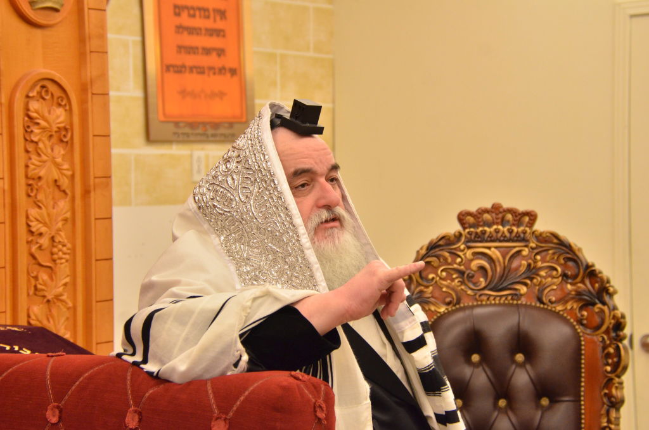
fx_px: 1835
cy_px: 215
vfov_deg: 13.4
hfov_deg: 20.1
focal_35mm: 102
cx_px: 324
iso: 1600
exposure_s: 1/200
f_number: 5.6
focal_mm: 68
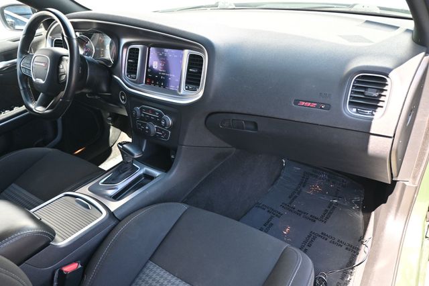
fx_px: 313
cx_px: 214
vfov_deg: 49.1
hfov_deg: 68.9
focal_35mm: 26
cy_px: 143
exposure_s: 1/125
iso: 800
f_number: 3.5
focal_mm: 17.5
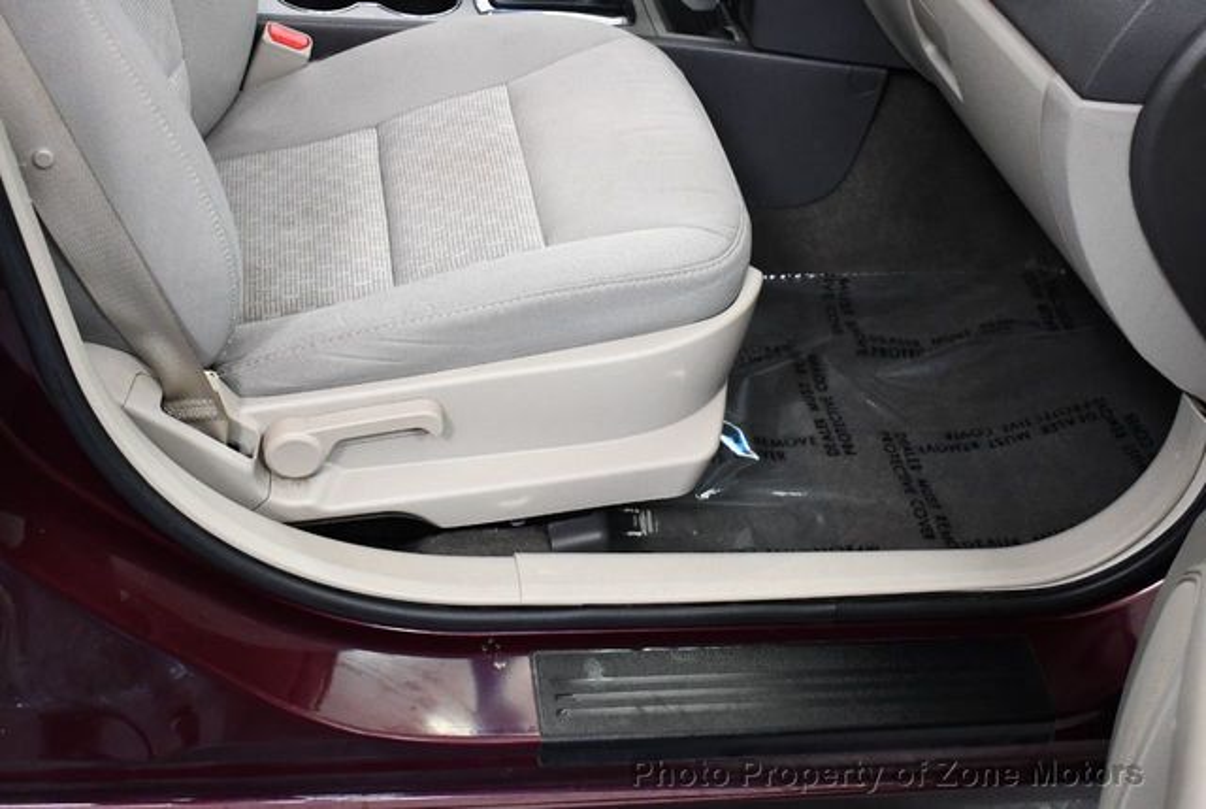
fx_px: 1611
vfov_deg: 28.2
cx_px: 603
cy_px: 404
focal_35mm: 48
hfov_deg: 41.1
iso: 3200
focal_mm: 24
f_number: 3.8
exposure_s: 1/125
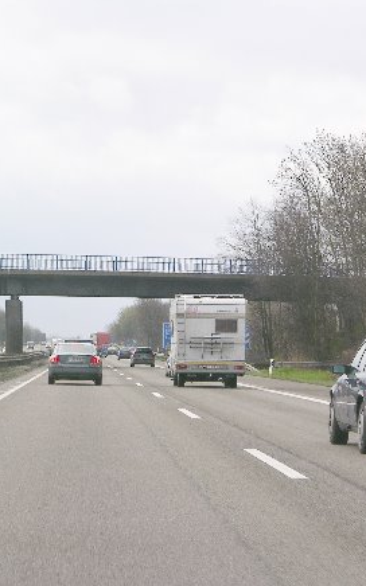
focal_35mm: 157
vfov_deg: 13.3
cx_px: 2
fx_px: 2509
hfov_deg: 8.3
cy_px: 292
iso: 50
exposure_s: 1/187
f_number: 5.8
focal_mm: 27.3
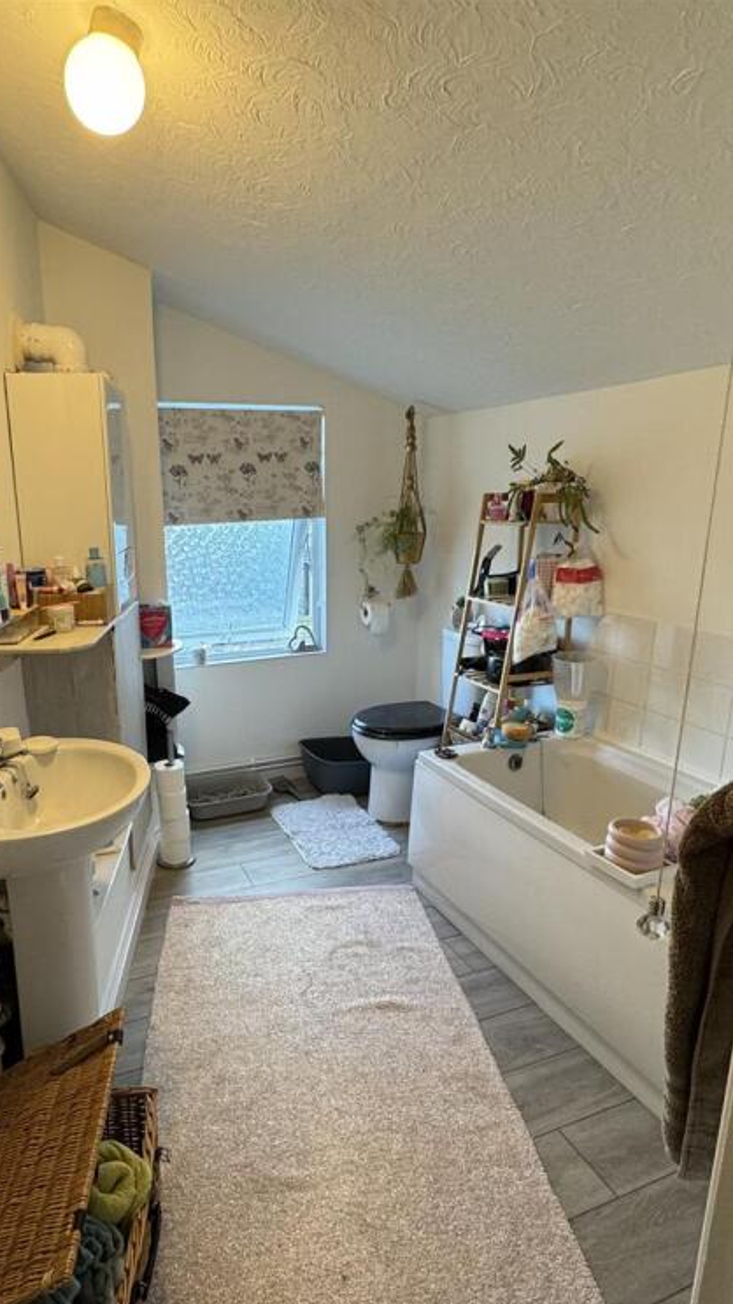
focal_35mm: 21
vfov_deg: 83.8
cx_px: 284
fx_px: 726
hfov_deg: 53.1
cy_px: 671
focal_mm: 2.22
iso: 200
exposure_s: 1/100
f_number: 2.2
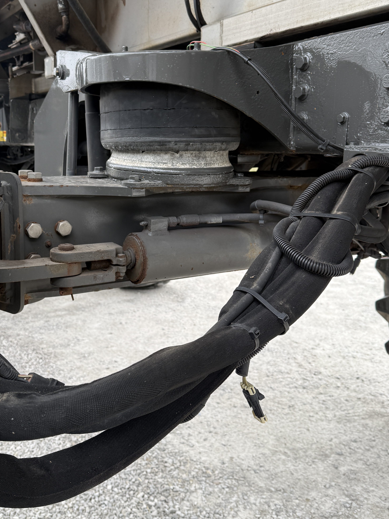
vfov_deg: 52.4
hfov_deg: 40.5
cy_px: 216
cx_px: 158
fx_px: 524
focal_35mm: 35
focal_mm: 6.76
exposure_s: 1/288
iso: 64
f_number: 1.78
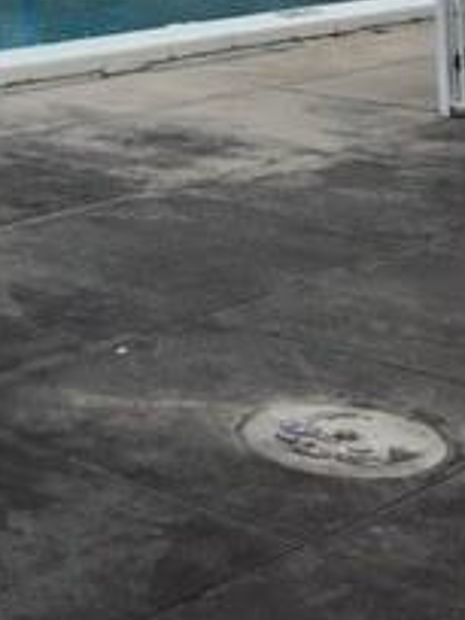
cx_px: -182
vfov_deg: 19.4
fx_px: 1630
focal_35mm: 91
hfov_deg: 15.3
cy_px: -243
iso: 25
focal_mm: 4.15
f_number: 2.2
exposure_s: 1/1350
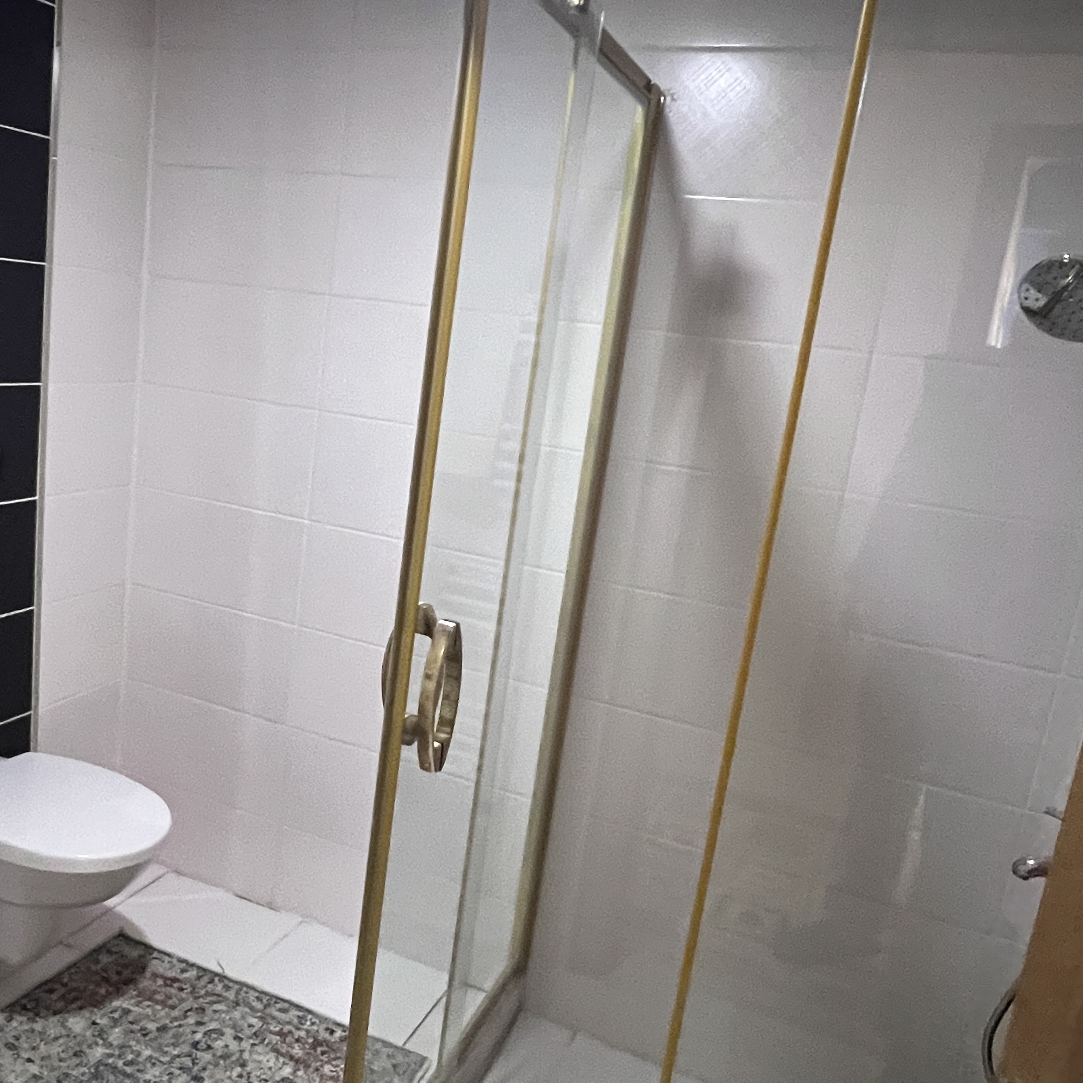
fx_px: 1026
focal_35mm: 29
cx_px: 389
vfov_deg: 55.6
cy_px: 551
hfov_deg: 54.8
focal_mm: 1.57
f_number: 1.8
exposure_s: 1/50
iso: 800
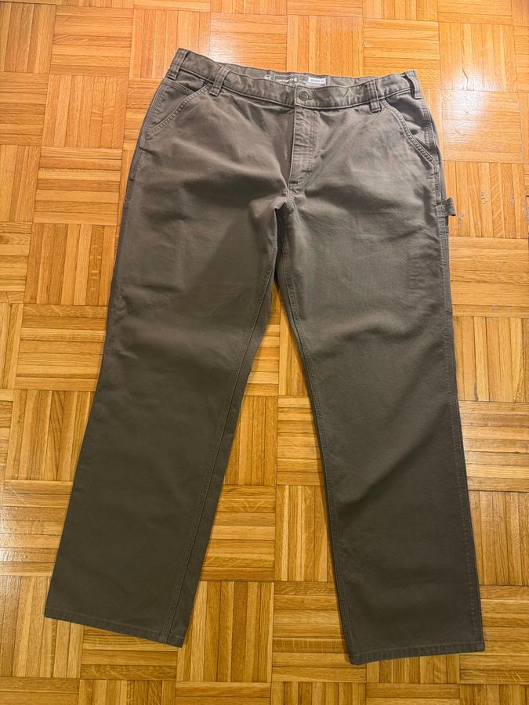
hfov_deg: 56.8
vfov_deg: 71.6
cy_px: 352
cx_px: 264
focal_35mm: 24
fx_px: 489
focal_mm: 6.76
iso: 250
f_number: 1.78
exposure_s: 1/50
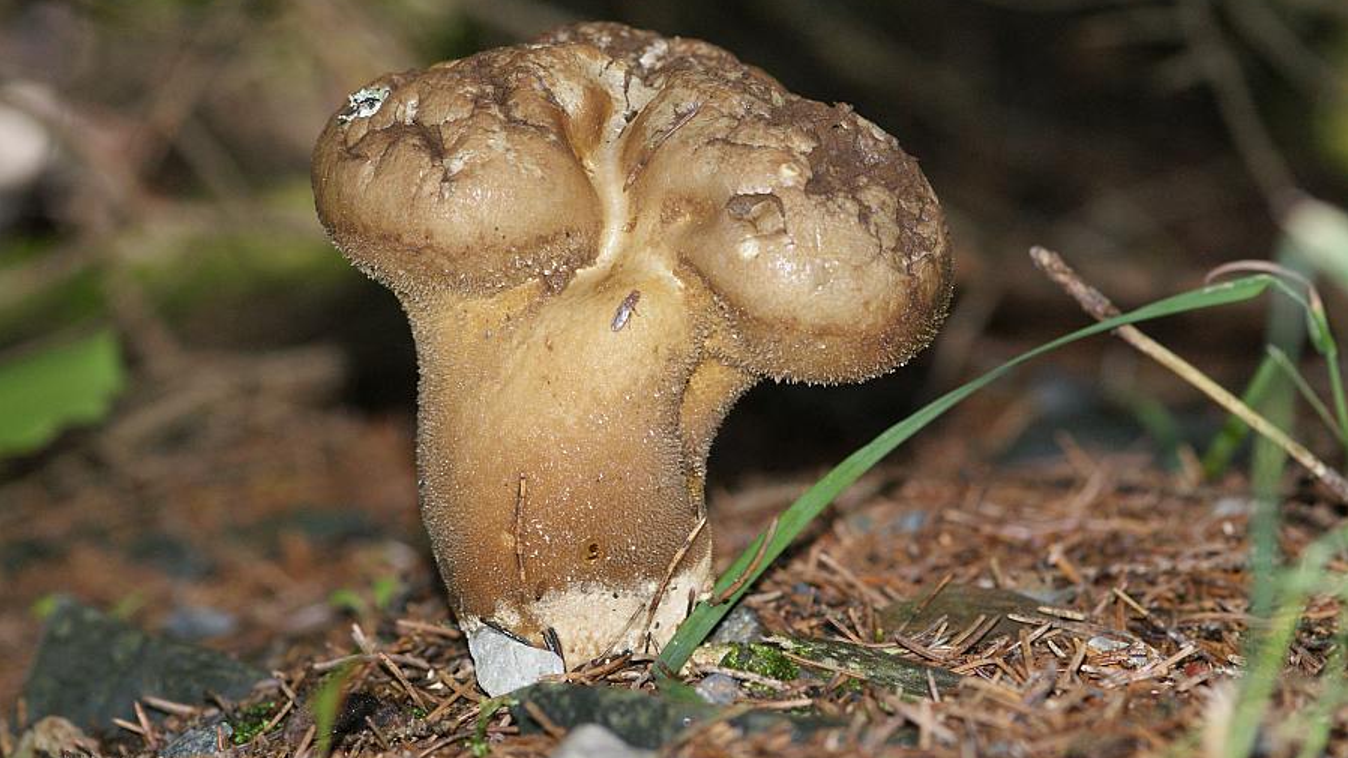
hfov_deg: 13.0
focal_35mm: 166
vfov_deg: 7.3
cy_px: 314
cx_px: 674
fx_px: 5916
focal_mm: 105
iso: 400
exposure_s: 1/125
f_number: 5.6
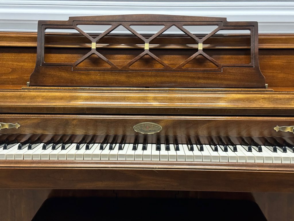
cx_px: 147
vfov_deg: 30.3
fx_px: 408
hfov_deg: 39.7
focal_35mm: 48
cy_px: 110
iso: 400
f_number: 1.78
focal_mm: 6.86
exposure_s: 1/40
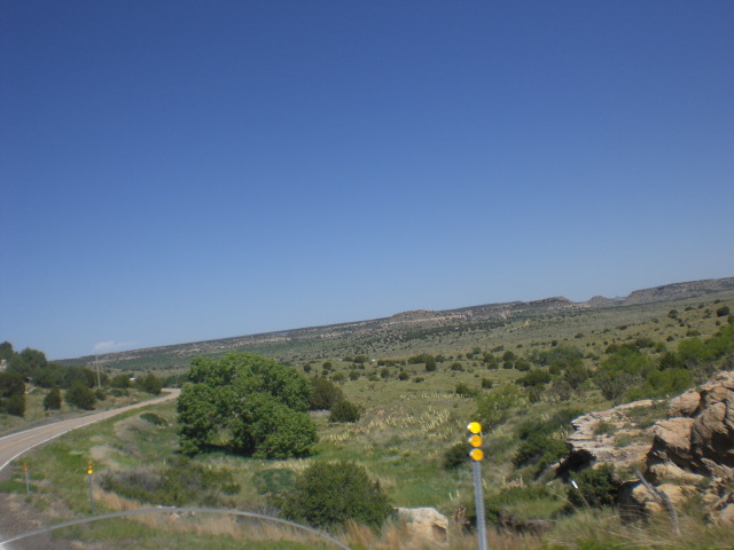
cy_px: 275
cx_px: 367
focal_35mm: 38
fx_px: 806
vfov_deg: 37.7
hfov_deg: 49.0
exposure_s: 1/500
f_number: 4.4
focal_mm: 6.3
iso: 50
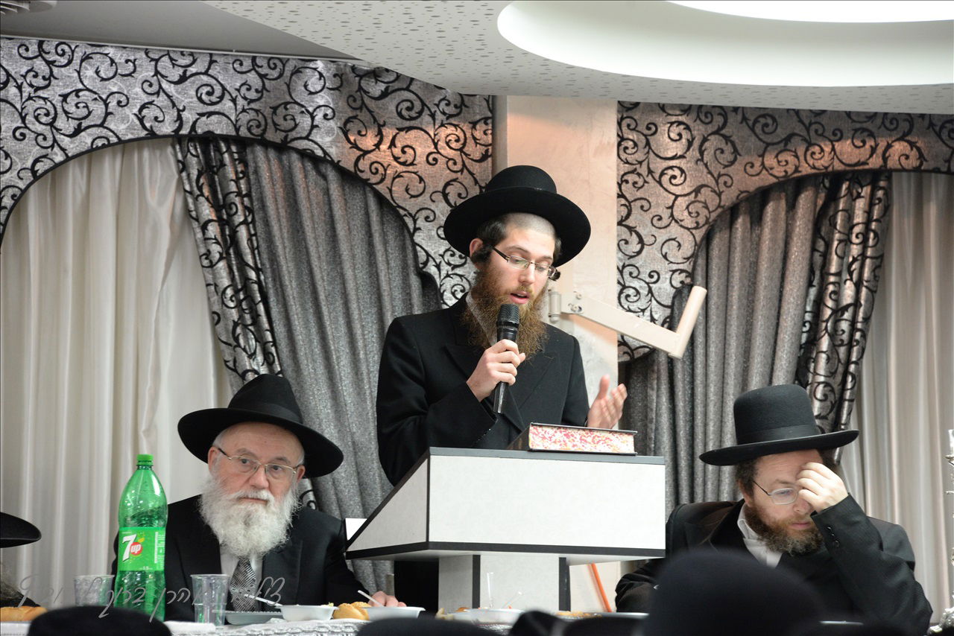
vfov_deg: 8.6
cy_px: 318
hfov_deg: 12.8
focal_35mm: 160
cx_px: 477
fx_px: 4241
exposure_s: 1/80
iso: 2500
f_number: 6.3
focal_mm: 160
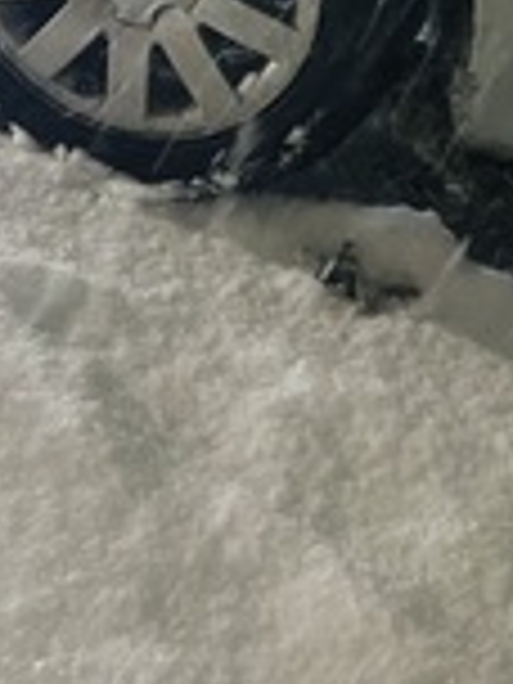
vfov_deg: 18.1
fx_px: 1956
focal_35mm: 99
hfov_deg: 14.6
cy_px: -270
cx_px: 554
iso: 640
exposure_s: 1/25
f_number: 1.6
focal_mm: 5.1
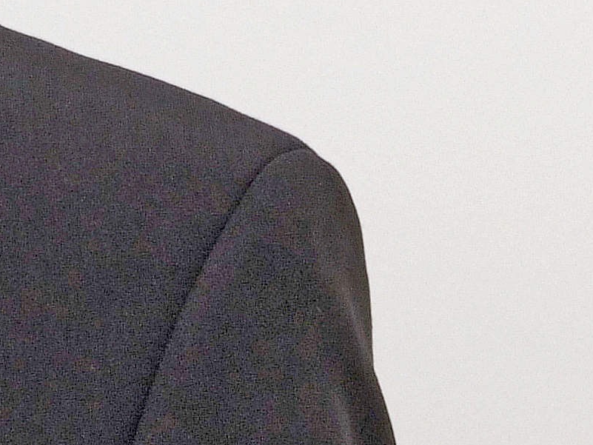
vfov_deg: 4.8
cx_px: -512
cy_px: -267
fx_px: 5260
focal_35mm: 307
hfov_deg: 6.3
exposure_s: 1/30
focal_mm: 40
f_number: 8
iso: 400
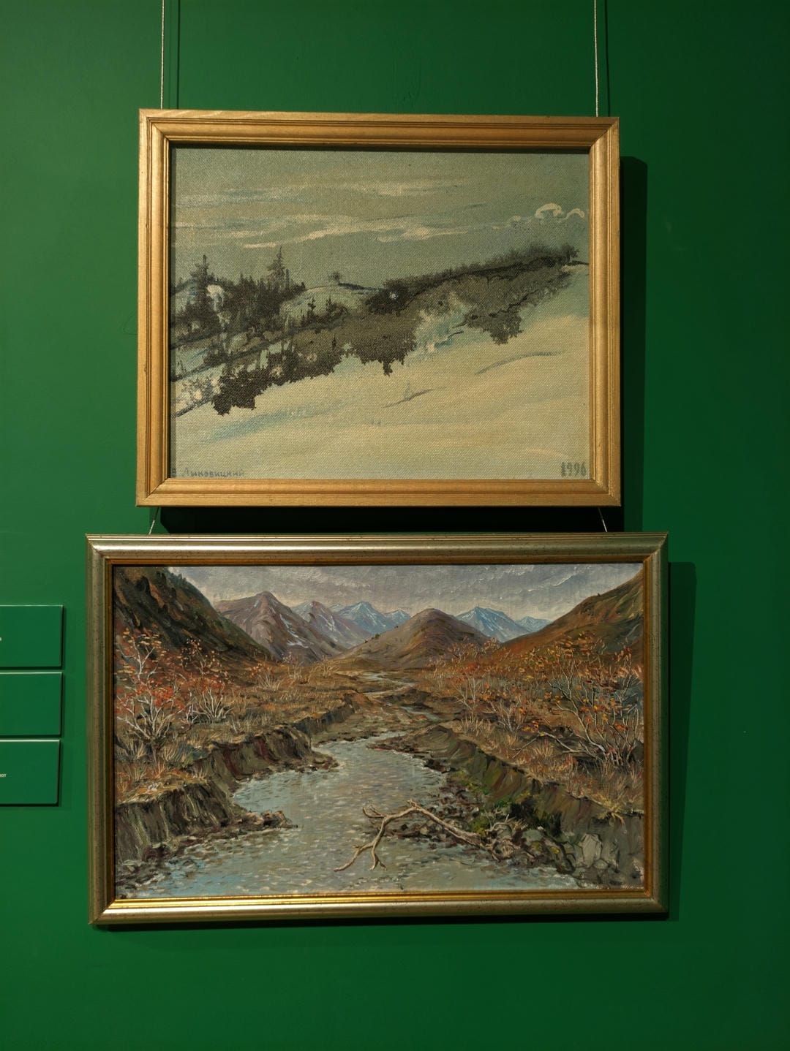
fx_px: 760
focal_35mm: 25
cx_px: 395
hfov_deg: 54.9
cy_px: 526
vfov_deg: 69.4
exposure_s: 1/33.3
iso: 794
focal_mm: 5.43
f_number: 1.89
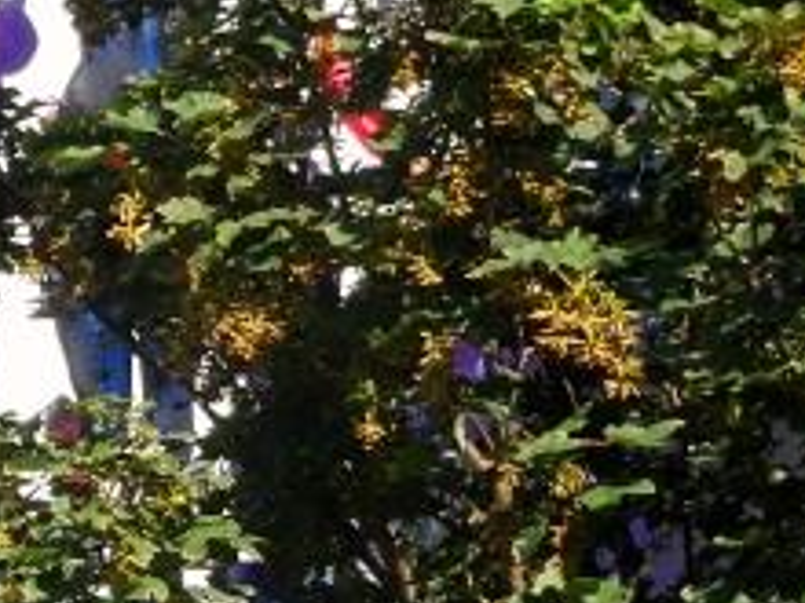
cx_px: -194
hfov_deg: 7.3
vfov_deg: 5.5
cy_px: 460
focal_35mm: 270
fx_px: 6279
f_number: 4.5
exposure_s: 1/800
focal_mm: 9.87
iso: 80
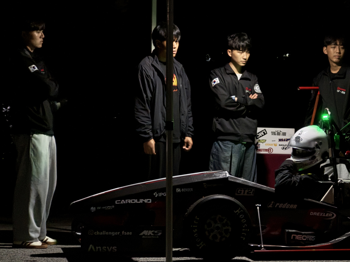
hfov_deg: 15.1
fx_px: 1314
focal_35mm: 130
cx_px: 291
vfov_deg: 11.4
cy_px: 139
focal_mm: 9
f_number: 2.8
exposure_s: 1/16
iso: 2500
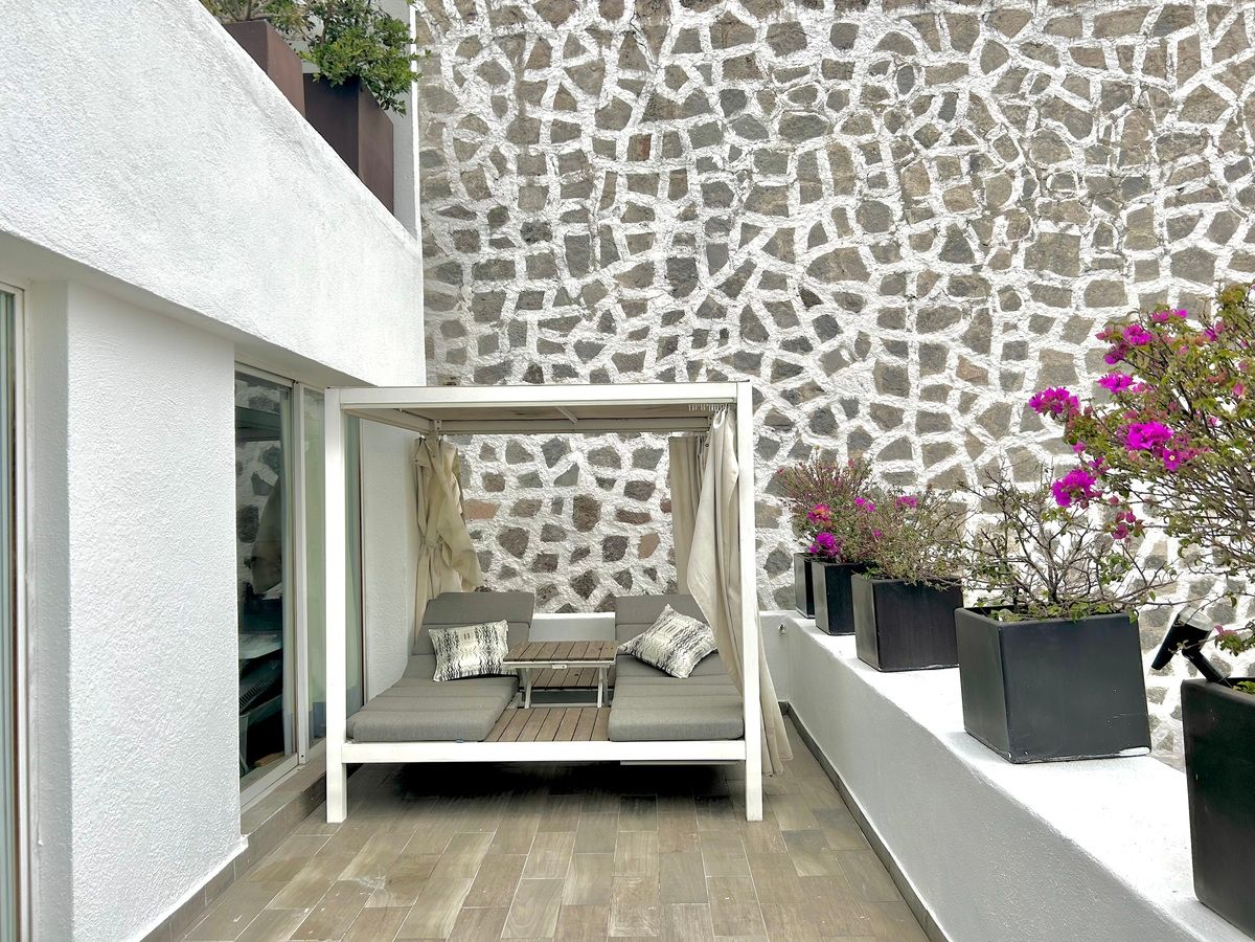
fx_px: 943
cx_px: 628
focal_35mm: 26
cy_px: 471
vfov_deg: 53.1
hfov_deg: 67.3
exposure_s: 1/441
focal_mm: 5.7
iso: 50
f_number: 1.5
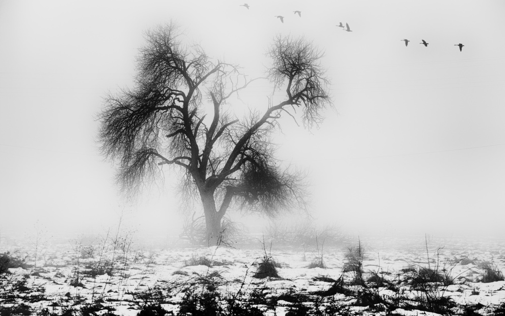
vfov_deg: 18.1
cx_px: 254
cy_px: 149
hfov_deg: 28.6
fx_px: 991
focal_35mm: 72
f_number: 5.6
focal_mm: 70
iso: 220
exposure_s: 1/320
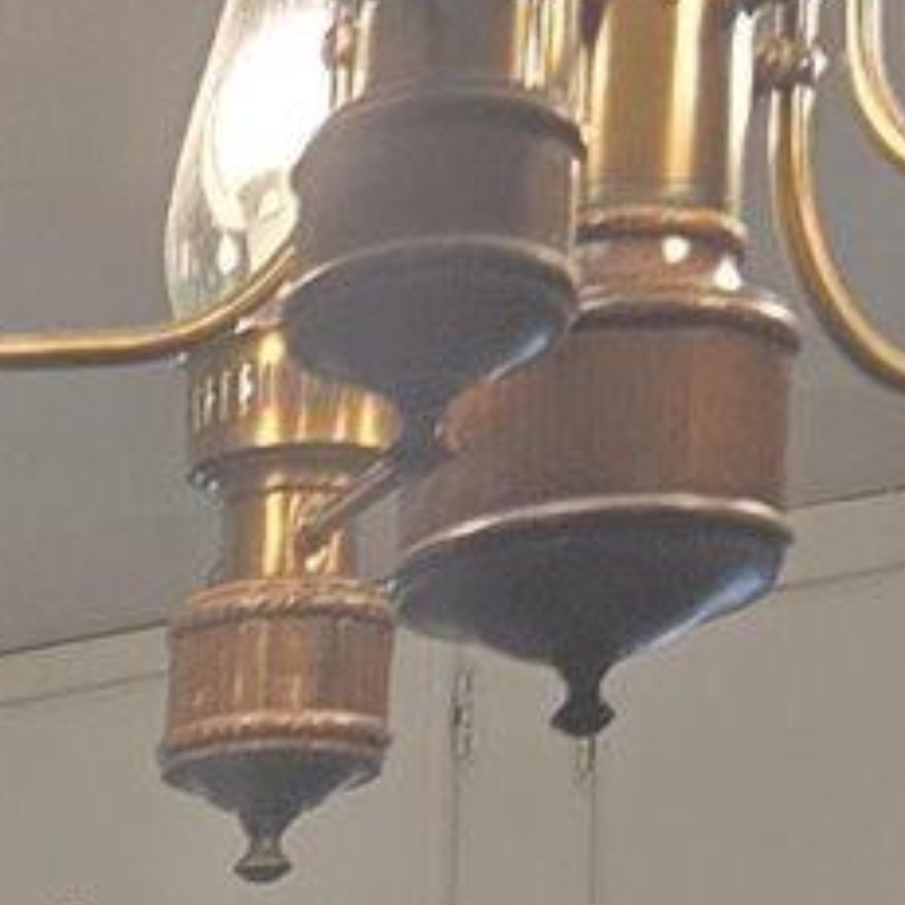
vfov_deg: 7.1
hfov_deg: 8.0
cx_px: -1250
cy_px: 3205
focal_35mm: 203
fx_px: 6004
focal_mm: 6.3
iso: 200
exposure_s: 1/120
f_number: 1.7
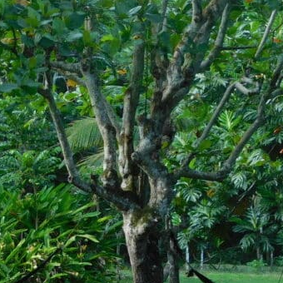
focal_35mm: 213
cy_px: 293
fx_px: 1970
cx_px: 23
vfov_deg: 8.2
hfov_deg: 8.2
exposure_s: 1/60
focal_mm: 14.2
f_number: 4.4
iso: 160
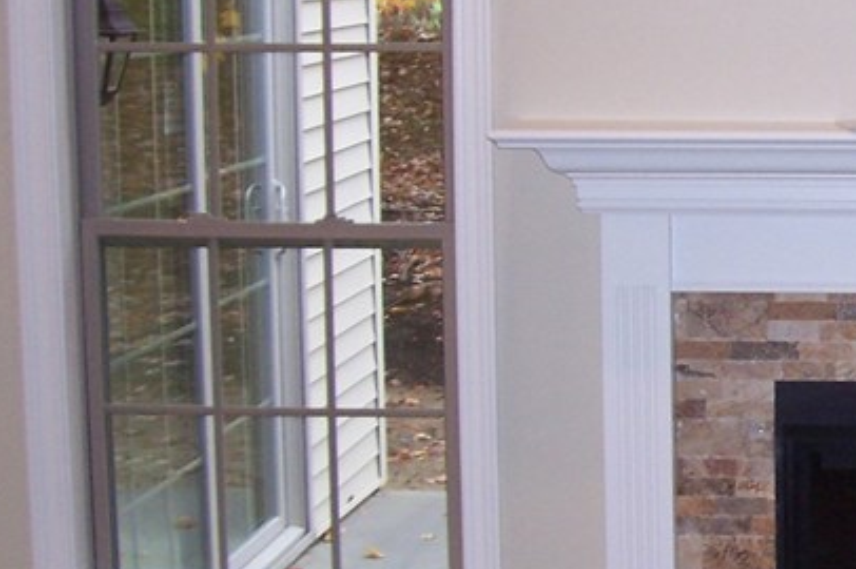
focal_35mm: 91
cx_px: 1018
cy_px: 300
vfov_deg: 15.0
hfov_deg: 20.9
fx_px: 2162
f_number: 2.7
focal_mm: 5.6
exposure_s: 1/60
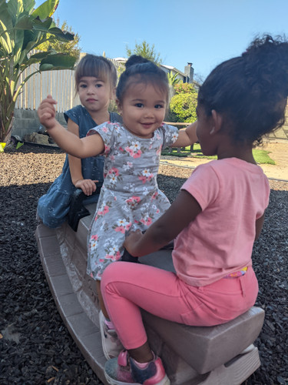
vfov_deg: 65.3
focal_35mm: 27
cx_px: 144
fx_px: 300
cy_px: 192
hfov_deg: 51.4
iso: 45
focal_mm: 4.44
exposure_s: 1/1170
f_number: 1.8
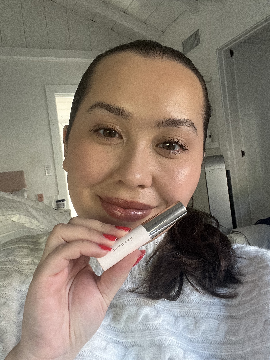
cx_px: 135
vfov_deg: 60.0
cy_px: 180
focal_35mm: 30
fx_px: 312
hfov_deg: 46.8
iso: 200
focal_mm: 2.71
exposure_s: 1/60
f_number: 2.2
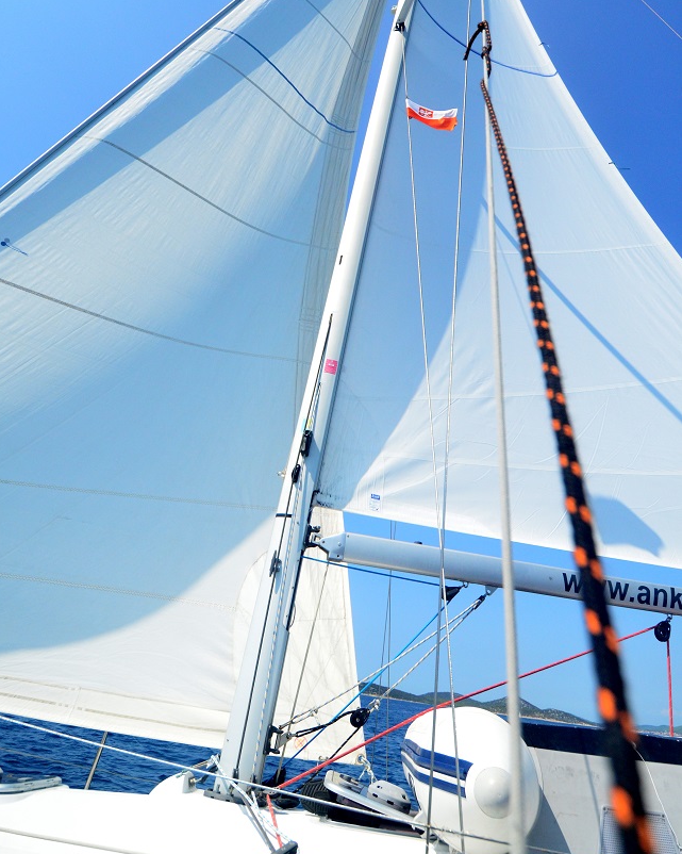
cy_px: 355
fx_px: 530
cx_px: 331
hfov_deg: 65.5
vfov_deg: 77.0
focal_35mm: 21
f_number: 5
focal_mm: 12
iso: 1250
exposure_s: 1/8000
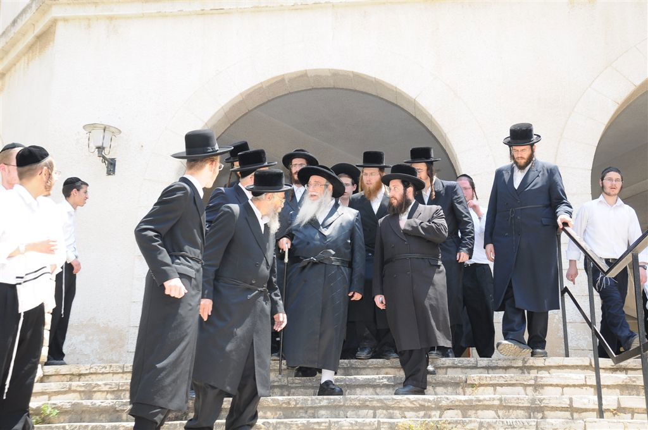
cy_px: 215
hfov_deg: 37.9
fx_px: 944
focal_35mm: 52
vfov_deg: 25.7
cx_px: 324
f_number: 5.6
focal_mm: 35
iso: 200
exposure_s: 1/160
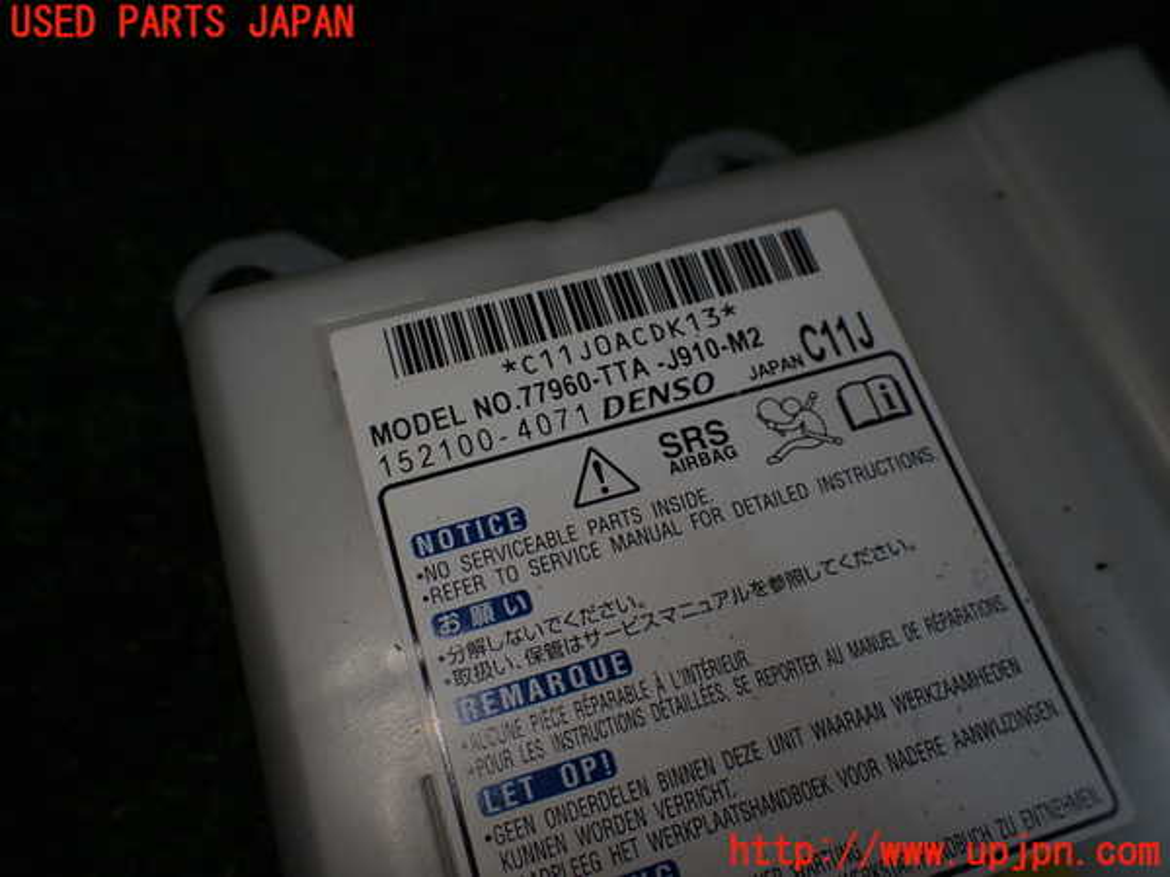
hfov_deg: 60.0
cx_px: 585
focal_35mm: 30
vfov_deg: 46.8
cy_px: 438
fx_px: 1014
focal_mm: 5.4
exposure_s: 1/200
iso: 100
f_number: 3.2
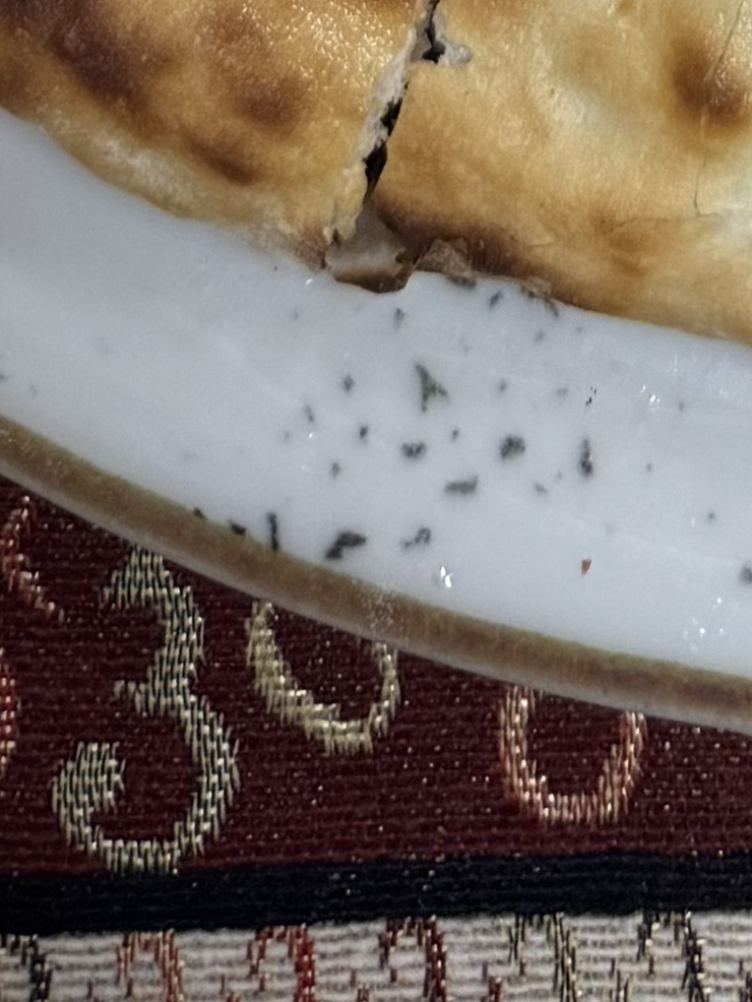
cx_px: 1239
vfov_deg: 10.9
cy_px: -1730
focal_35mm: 139
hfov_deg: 10.2
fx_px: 4024
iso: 160
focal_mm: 6.76
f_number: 1.78
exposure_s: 1/121
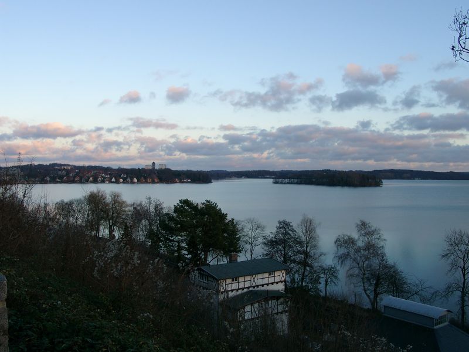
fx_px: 461
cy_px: 176
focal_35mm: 34
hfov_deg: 54.0
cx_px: 234
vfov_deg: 41.8
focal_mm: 7.13
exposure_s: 1/109
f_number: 4
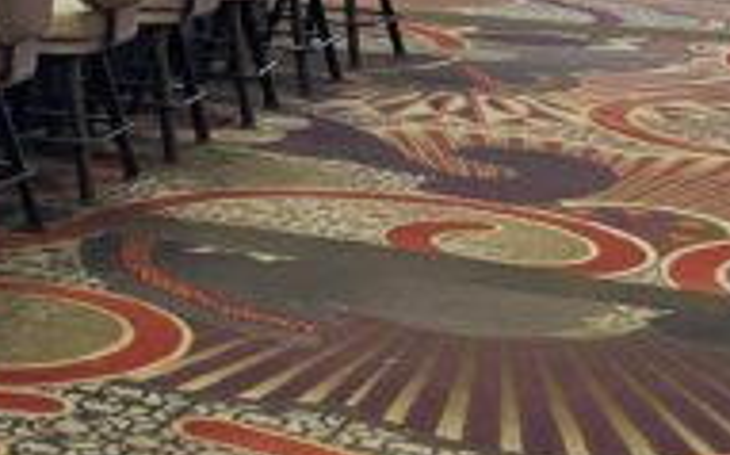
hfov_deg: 16.2
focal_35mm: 111
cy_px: 76
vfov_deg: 11.7
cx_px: -539
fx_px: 2206
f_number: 1.6
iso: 500
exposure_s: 1/30
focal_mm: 4.2
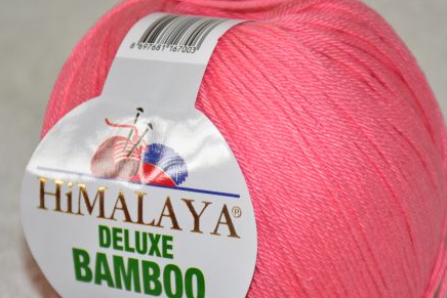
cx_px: 236
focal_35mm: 176
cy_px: 189
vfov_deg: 7.8
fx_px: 2186
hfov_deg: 11.7
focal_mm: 80
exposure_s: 1/60
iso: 640
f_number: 5.3
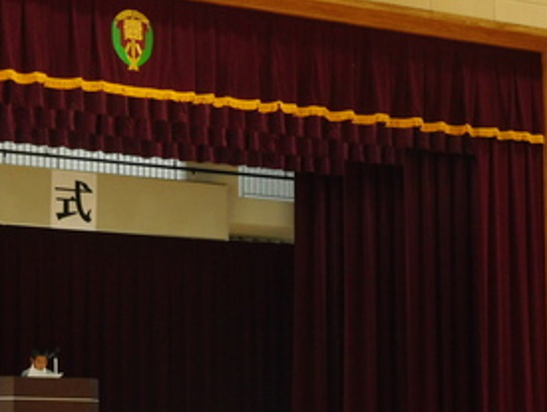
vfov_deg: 12.1
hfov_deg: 16.1
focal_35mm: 122
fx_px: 1930
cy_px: 310
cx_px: 143
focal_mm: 12.5
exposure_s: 1/60
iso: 640
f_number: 4.5
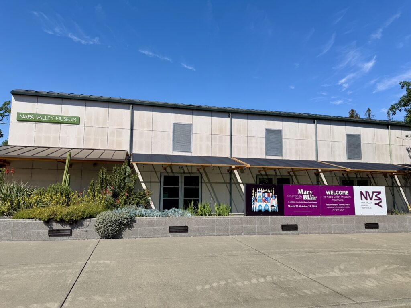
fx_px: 285
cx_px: 206
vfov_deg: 56.8
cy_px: 154
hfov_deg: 71.6
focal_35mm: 24
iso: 80
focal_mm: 6.76
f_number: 1.78
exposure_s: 1/5319
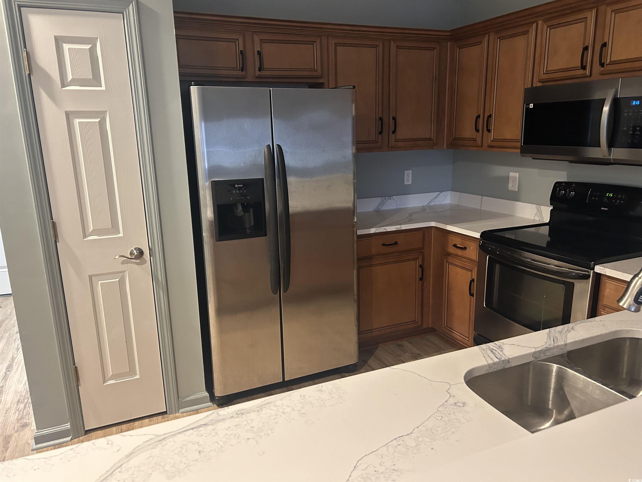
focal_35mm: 26
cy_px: 241
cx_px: 321
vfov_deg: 53.1
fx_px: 482
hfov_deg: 67.3
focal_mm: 5.7
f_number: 1.5
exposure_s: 1/60
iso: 400
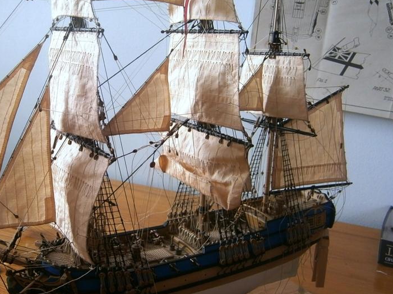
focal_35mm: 38
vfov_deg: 37.5
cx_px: 131
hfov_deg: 48.2
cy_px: 120
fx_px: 431
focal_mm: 4.7
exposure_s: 1/40
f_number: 2.8
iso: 80
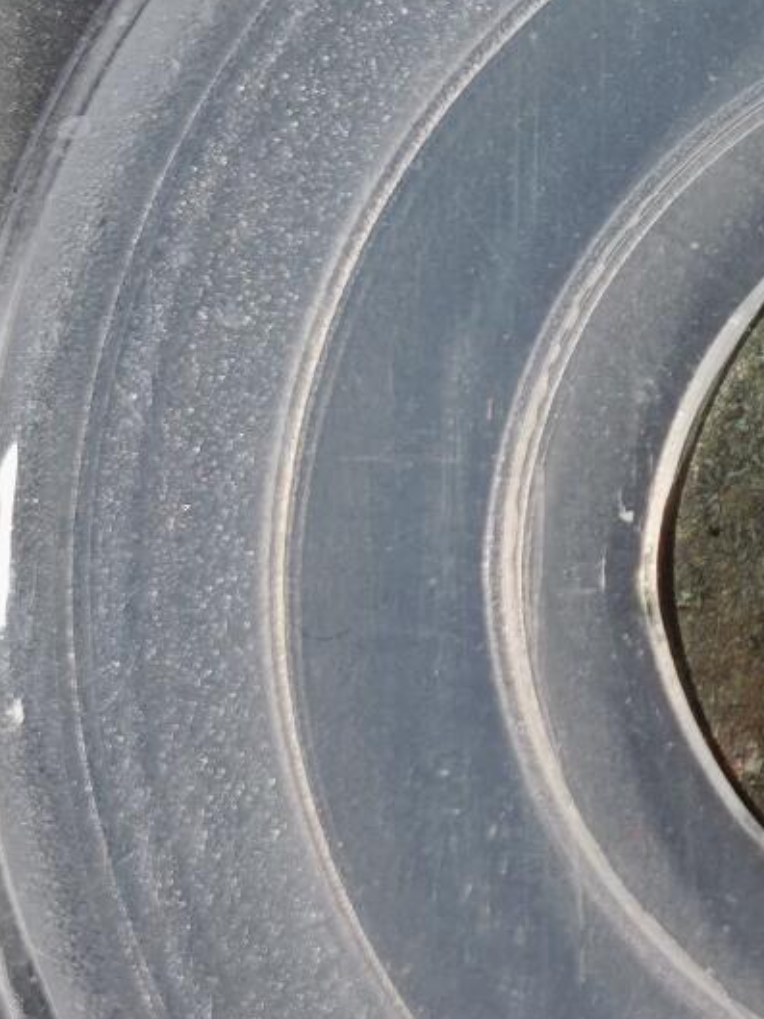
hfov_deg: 8.6
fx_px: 5001
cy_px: -15
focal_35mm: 170
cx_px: 1108
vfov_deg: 11.5
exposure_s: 1/100
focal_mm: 5.85
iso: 125
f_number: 1.63
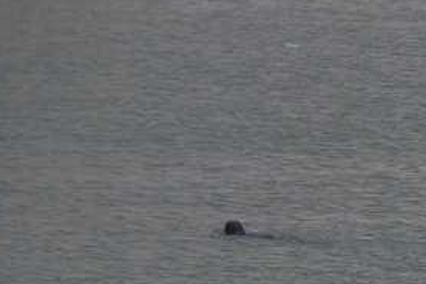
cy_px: 247
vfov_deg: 2.5
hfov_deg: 3.7
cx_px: 752
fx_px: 6591
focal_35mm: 557
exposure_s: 1/250
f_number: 4
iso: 200
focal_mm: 120
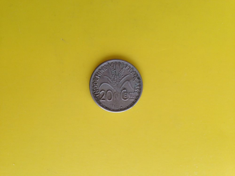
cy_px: 88
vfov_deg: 42.9
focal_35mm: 33
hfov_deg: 55.4
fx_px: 224
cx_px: 118
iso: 50
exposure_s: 1/20
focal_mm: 4.12
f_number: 2.4
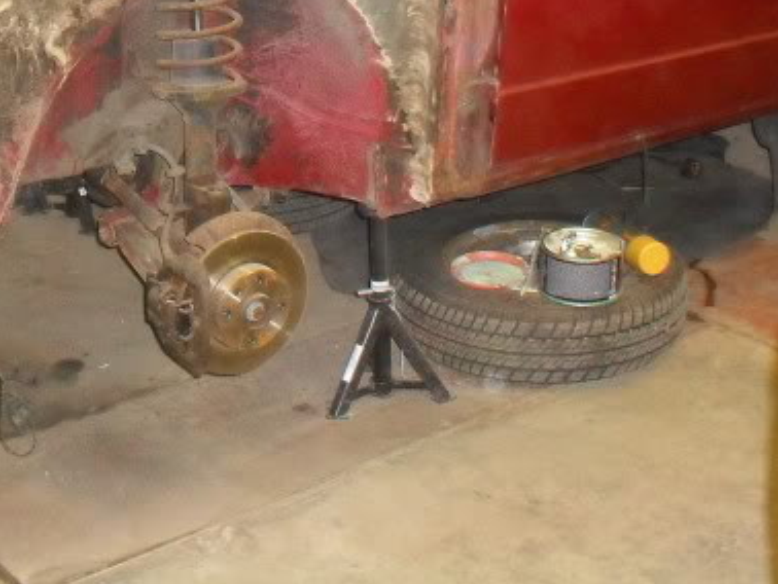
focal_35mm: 74
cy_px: 2
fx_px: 1664
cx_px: 325
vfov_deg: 19.4
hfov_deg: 26.3
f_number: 3.2
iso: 400
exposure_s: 1/45
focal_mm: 6.3
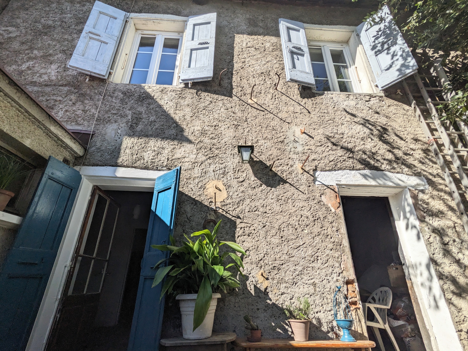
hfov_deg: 94.5
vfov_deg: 78.1
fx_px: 216
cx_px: 234
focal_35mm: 16
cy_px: 176
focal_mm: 2.22
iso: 37
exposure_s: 1/1524
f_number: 2.2
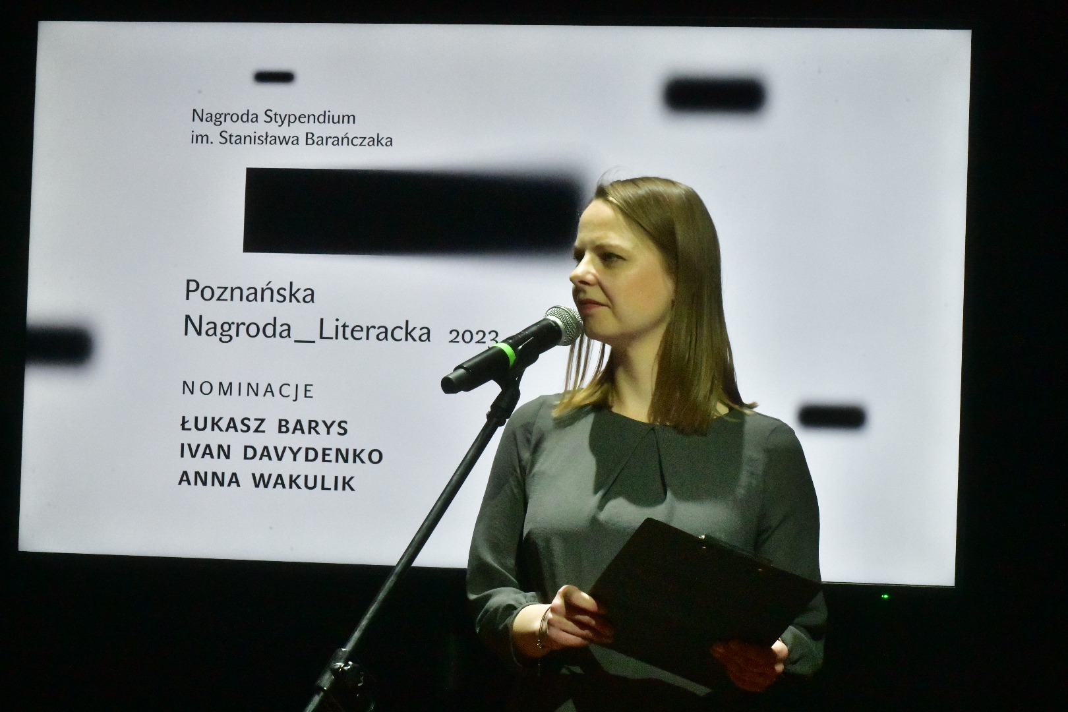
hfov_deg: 13.2
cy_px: 356
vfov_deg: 8.9
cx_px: 534
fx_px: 4598
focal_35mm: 155
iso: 16000
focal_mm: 155
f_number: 22
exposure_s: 1/160
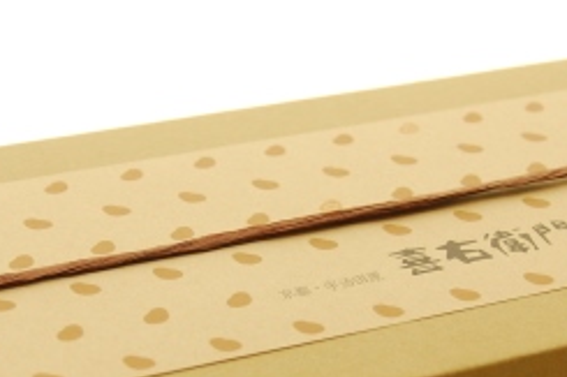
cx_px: 275
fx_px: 1769
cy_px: 313
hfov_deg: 18.2
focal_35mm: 112
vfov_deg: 12.1
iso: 400
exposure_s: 1/800
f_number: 2.8
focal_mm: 27
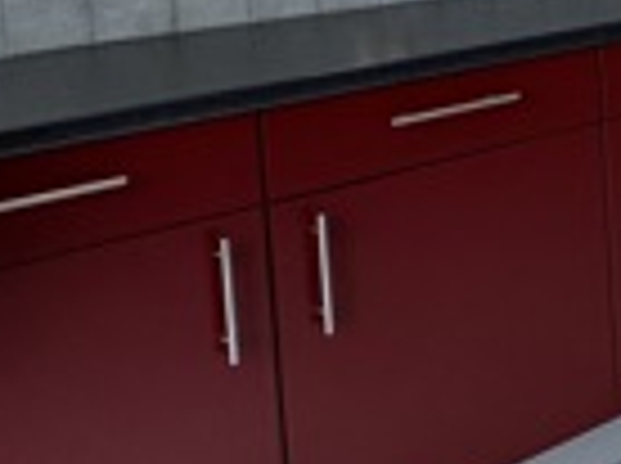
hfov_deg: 18.6
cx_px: 1256
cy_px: -131
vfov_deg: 20.6
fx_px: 1164
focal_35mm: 65
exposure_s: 1/100
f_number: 2.2
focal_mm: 2.22
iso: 100
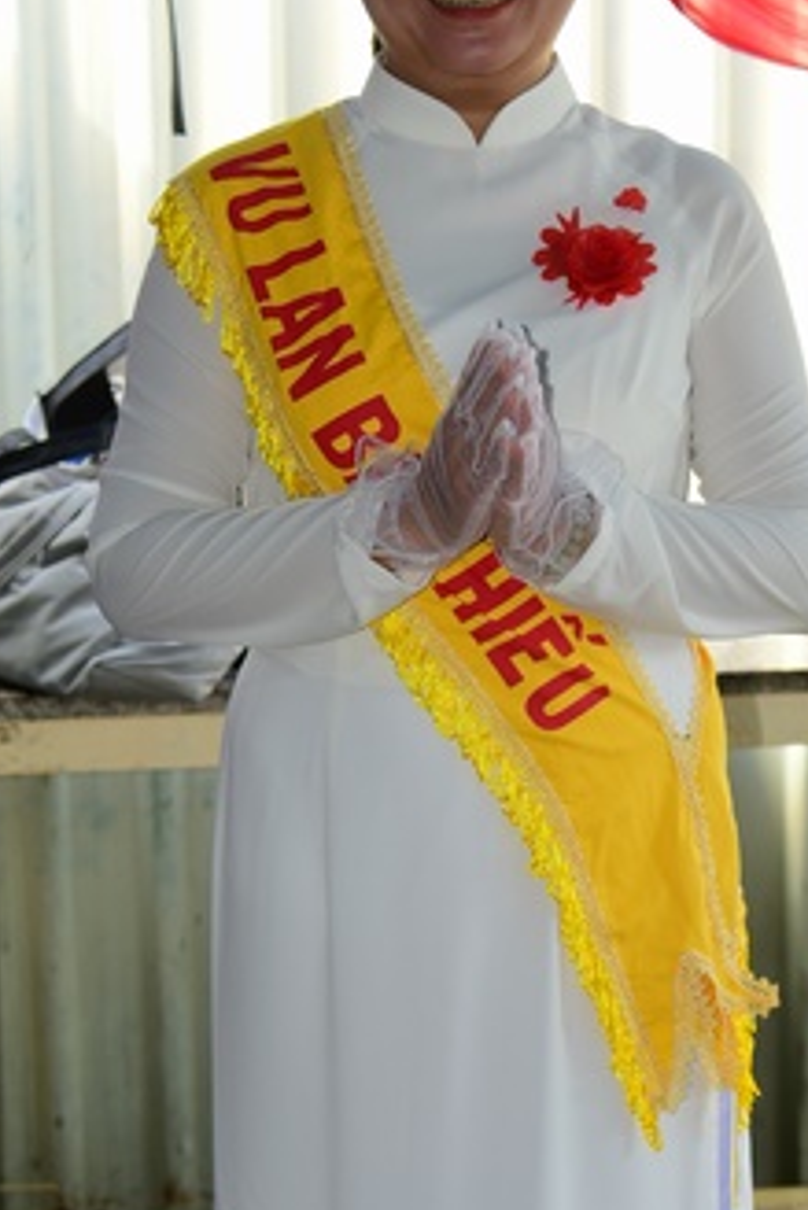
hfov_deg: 13.8
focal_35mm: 99
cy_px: 837
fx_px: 3329
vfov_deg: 20.5
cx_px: 387
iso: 320
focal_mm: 50
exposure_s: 1/80
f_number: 4
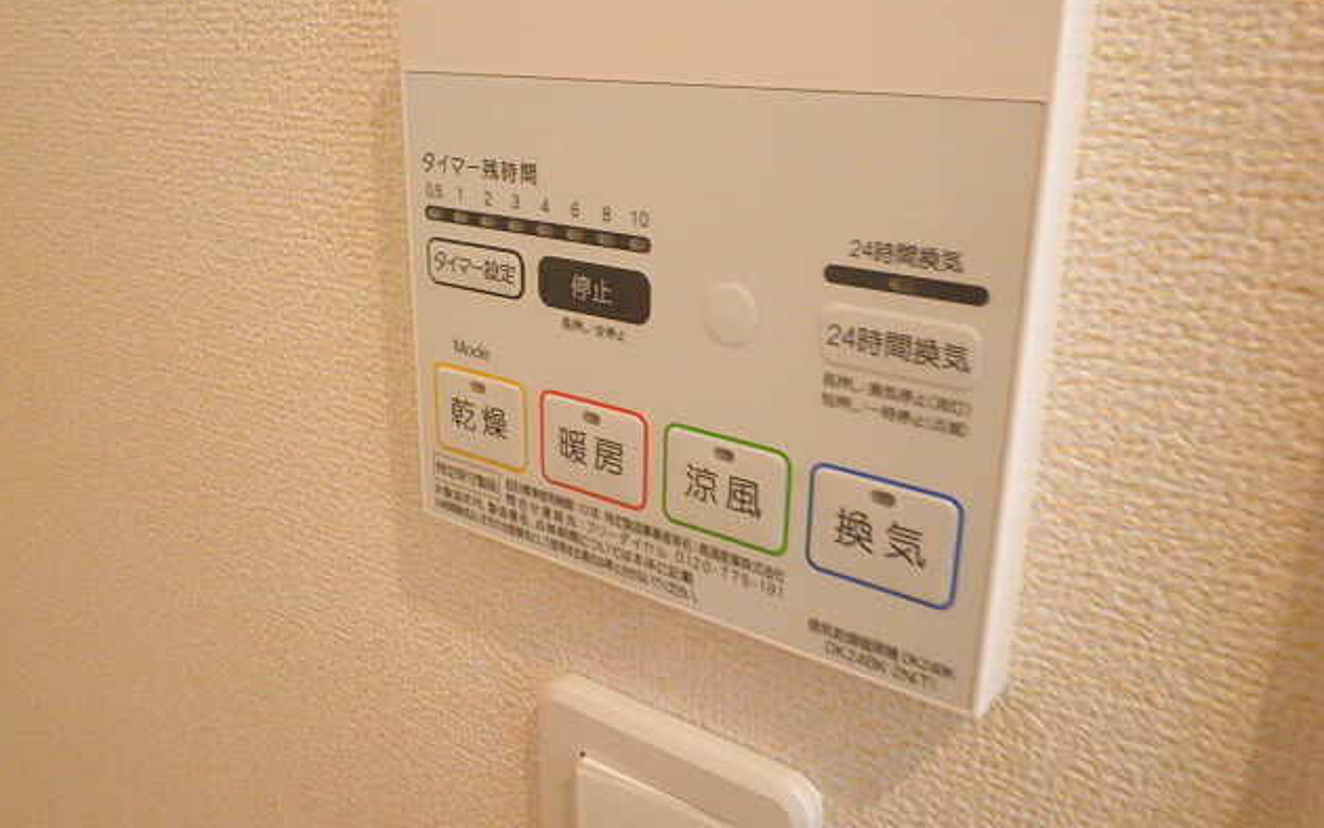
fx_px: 1011
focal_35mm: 28
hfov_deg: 66.5
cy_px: 374
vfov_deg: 44.5
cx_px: 654
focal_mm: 4.7
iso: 160
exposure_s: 1/13
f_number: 2.8
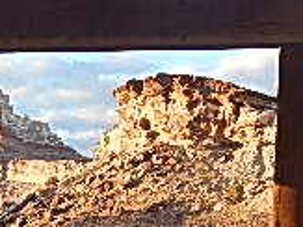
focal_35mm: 110
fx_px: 962
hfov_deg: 17.5
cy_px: 372
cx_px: -4
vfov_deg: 12.6
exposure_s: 1/100
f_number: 3.9
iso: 125
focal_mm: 5
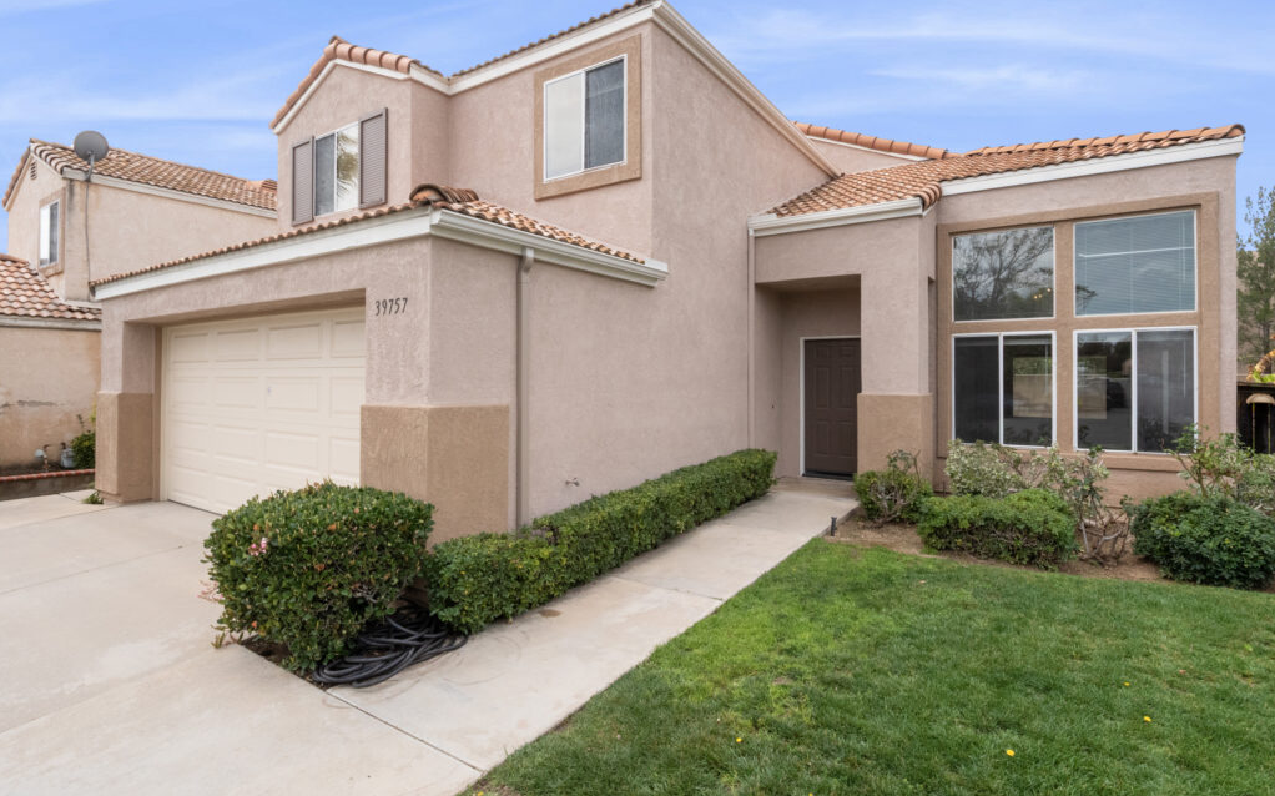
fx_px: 591
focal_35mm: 17
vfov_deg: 67.9
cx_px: 638
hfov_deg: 94.4
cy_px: 368
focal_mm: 8
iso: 800
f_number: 9
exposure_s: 1/500
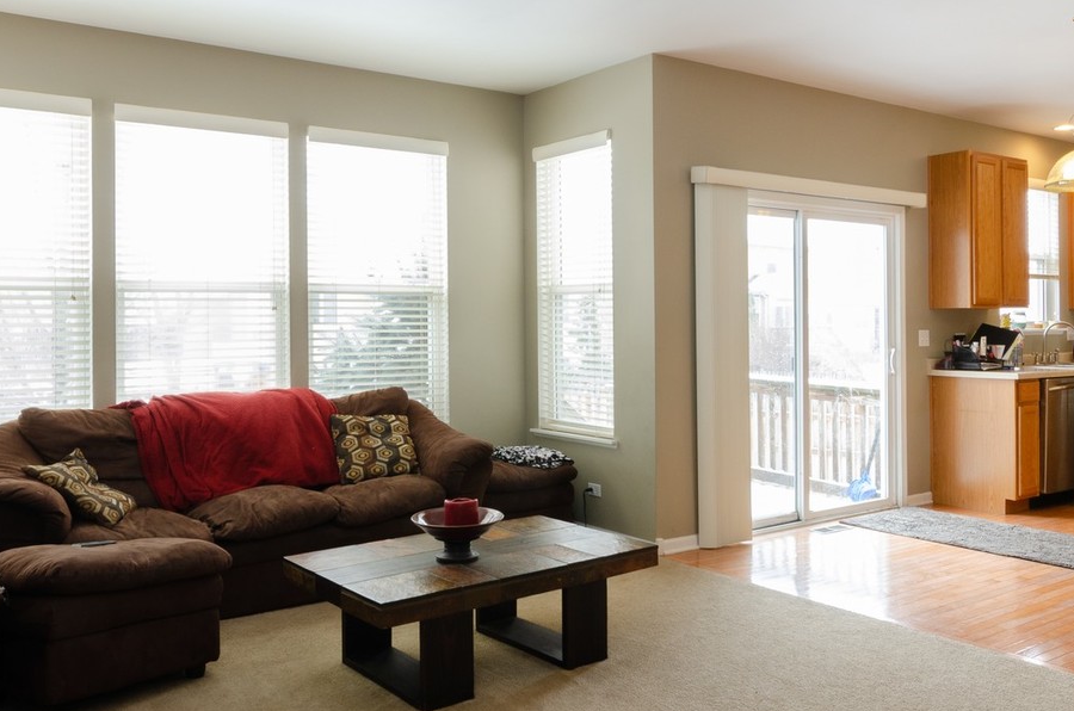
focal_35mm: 30
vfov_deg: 43.4
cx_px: 547
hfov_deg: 62.2
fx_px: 890
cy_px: 299
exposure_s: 1/2.5
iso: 200
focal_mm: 11
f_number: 11
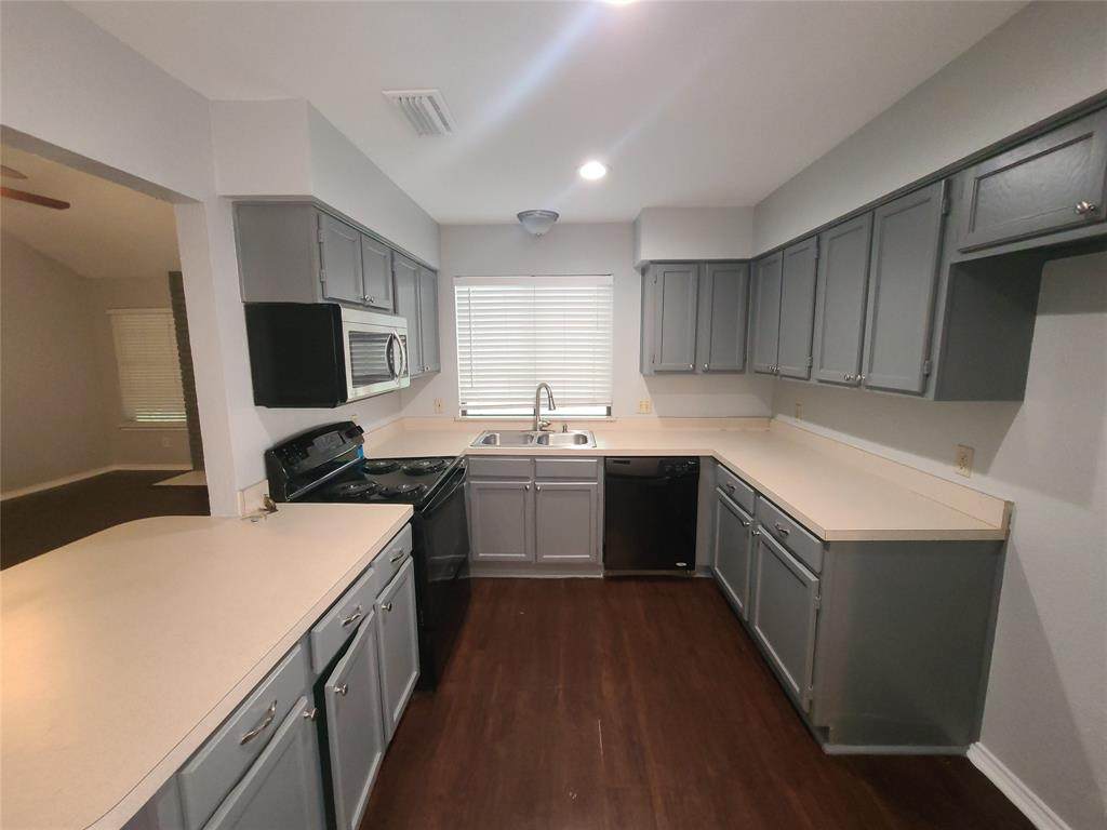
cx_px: 554
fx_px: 416
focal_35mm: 13
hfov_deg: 106.2
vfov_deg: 89.9
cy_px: 415
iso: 320
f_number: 2.2
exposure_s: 1/39
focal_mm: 2.2
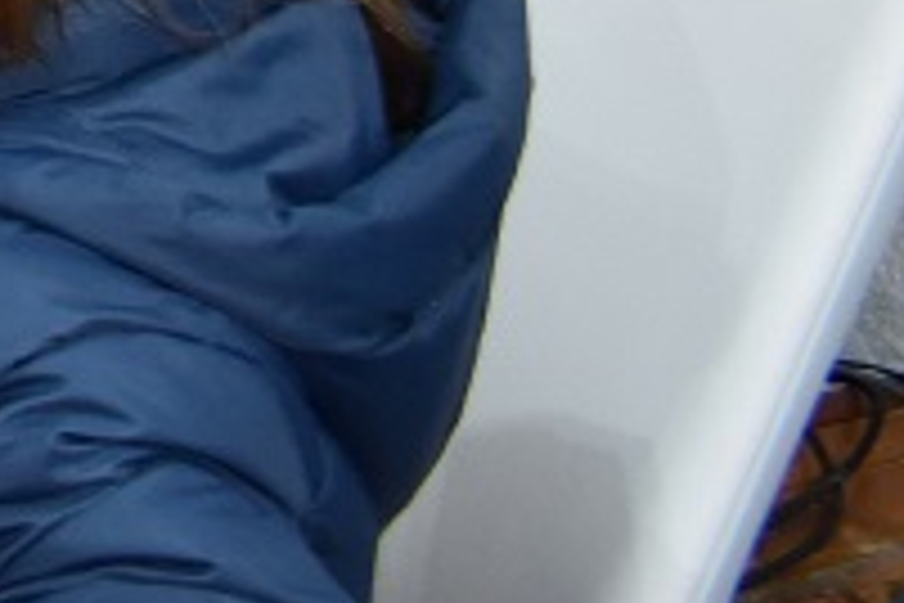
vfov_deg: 7.6
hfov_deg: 10.1
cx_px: -1642
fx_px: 4043
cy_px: -1148
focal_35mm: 161
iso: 800
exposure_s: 1/60
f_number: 4
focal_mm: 18
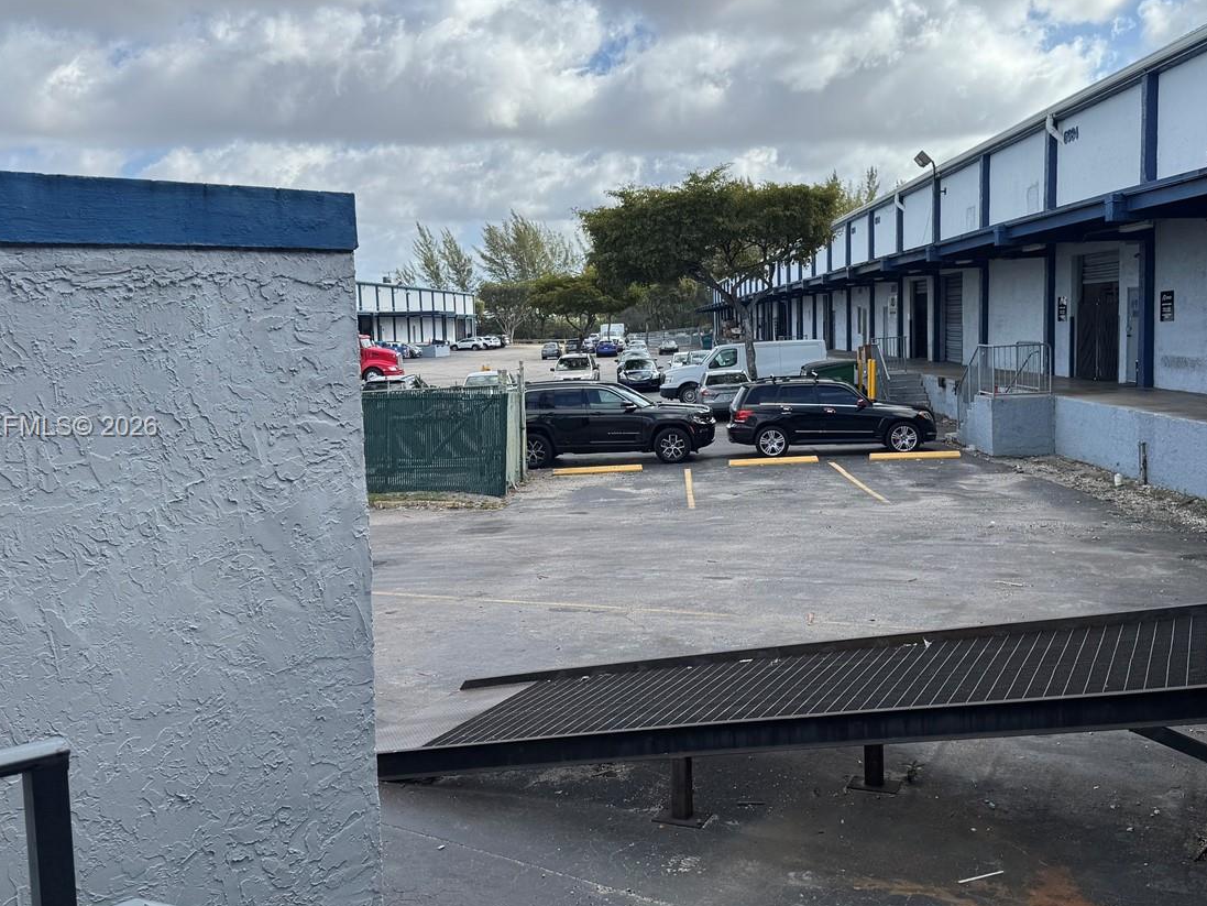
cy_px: 428
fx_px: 1221
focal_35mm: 35
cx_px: 695
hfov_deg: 52.4
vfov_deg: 40.7
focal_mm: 6.76
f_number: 1.78
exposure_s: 1/4310
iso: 80
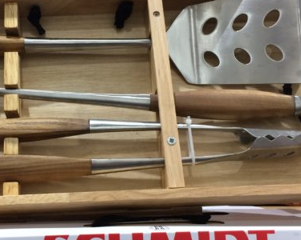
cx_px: 75
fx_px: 517
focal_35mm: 58
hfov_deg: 31.9
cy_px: 96
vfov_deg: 26.2
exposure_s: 1/33
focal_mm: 4.15
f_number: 2.2
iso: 125
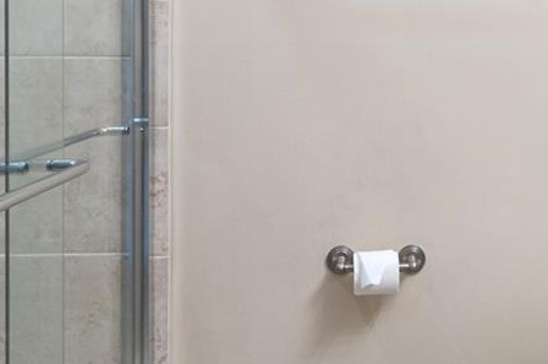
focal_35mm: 48
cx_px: 405
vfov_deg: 27.8
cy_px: 121
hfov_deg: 40.1
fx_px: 729
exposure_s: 1/2.5
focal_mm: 14
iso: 200
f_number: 8
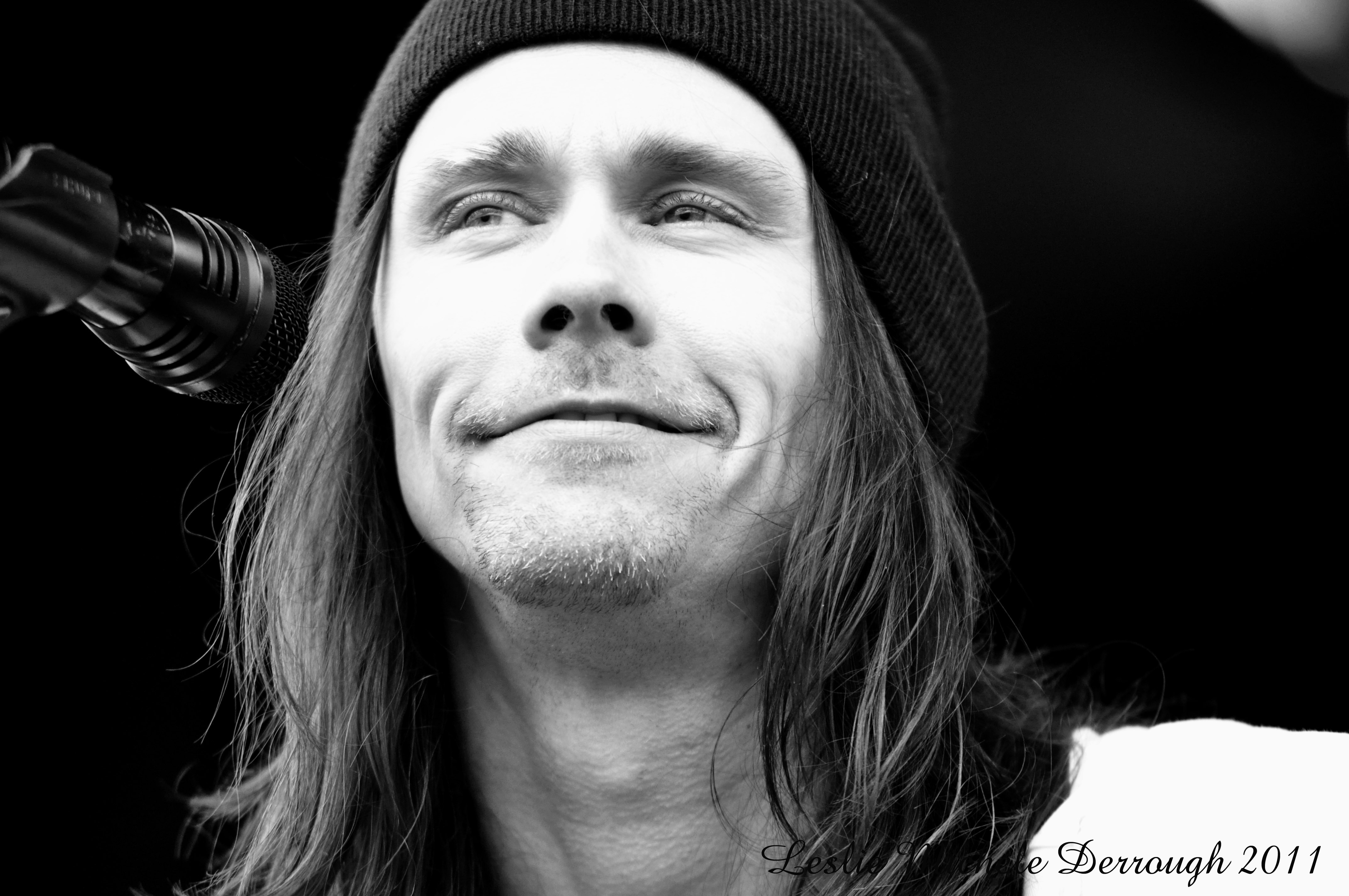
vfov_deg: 5.2
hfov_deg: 7.9
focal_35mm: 262
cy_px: 448
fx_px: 9824
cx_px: 674
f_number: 2.8
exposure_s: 1/640
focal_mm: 175
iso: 1250
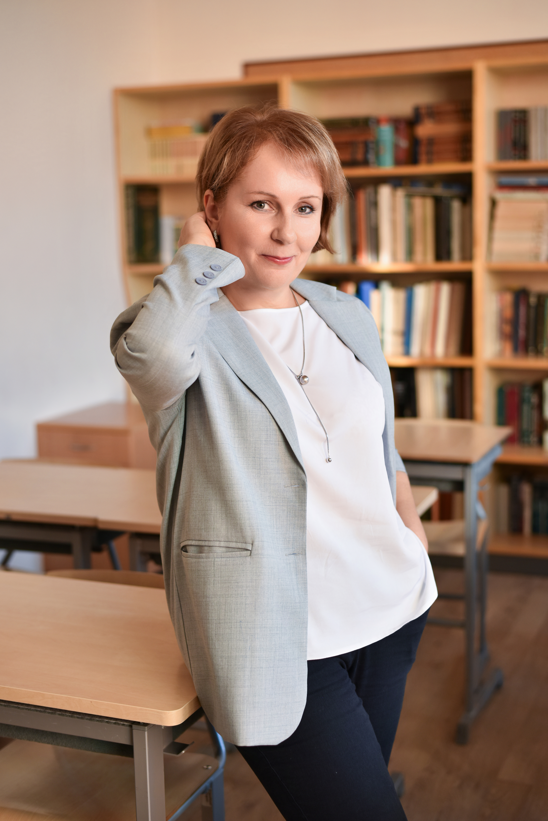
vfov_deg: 39.6
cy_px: 410
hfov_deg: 27.0
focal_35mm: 50
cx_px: 274
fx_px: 1141
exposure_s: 1/200
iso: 320
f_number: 2.8
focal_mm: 50
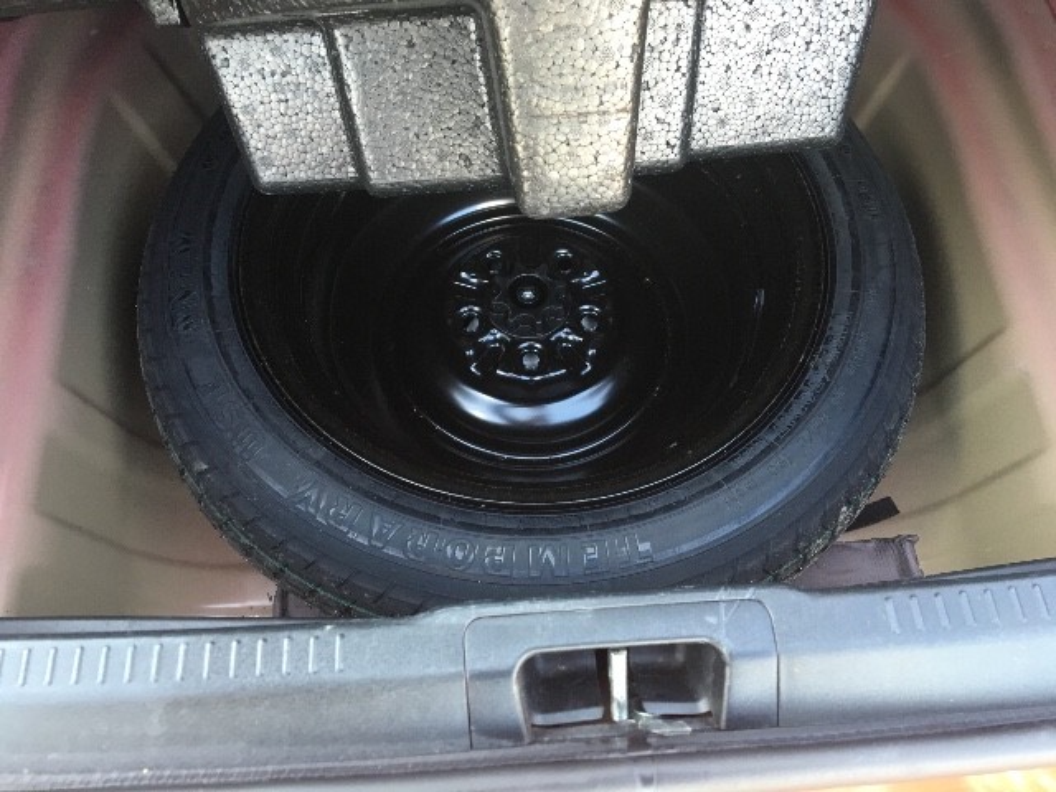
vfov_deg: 48.2
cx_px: 528
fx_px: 885
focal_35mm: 29
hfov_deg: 61.7
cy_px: 396
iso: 40
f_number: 2.2
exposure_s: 1/30
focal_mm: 4.15
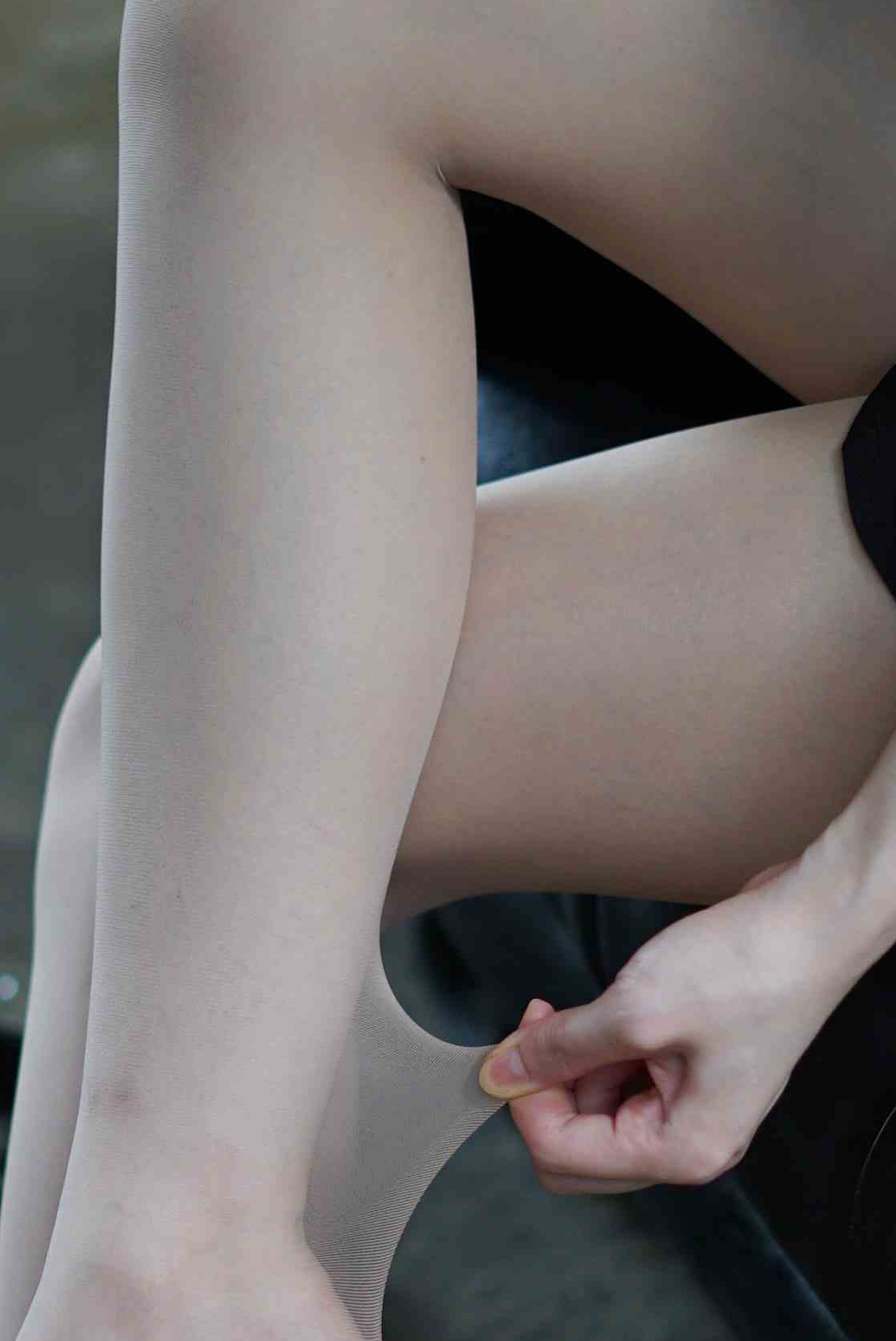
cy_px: 1075
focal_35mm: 127
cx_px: 391
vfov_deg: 16.0
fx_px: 4734
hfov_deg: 10.8
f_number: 1.8
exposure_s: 1/160
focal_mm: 50
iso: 200
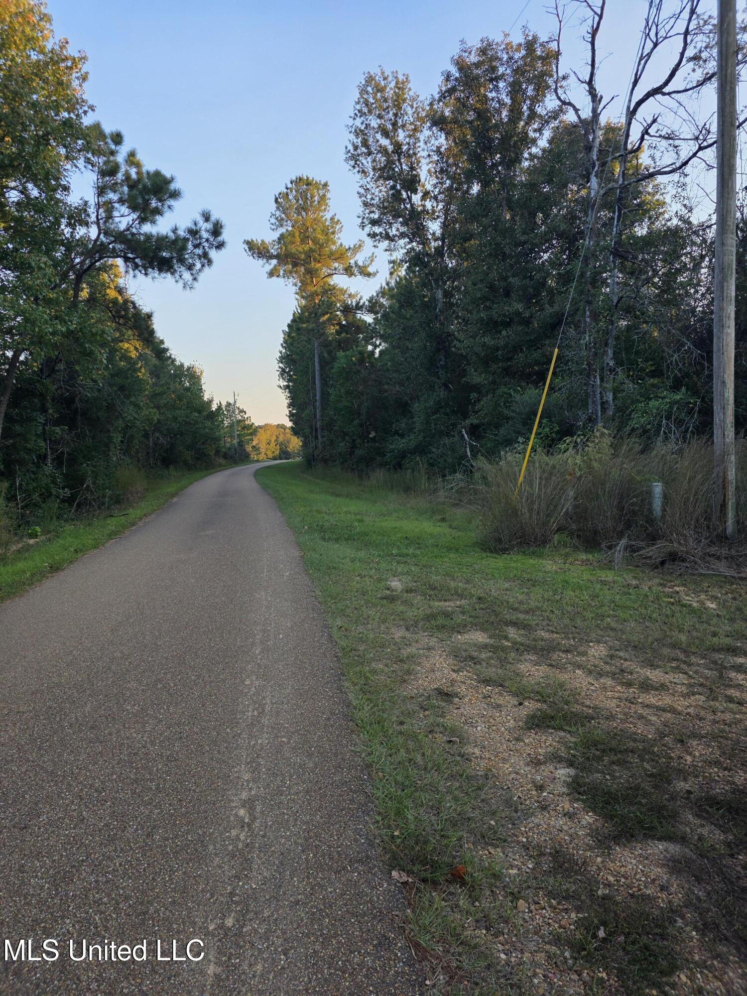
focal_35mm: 23
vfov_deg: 73.9
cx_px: 374
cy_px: 498
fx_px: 662
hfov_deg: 58.9
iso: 40
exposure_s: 1/359
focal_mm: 6.3
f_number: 1.7
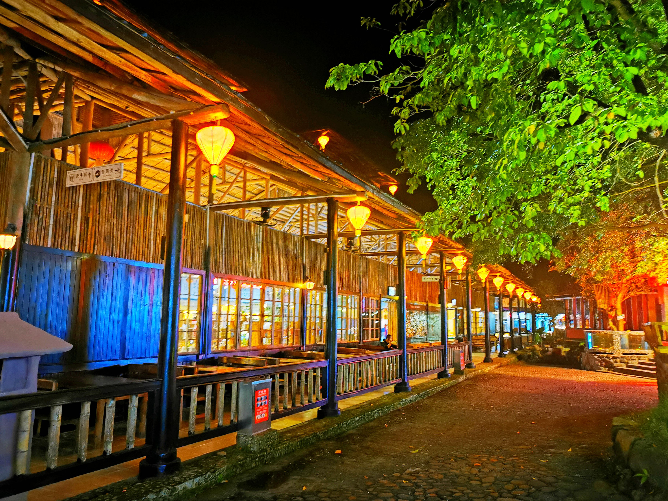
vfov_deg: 51.4
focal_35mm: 27
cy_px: 250
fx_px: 521
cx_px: 334
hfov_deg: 65.3
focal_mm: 5.58
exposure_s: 5
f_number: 1.8
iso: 640
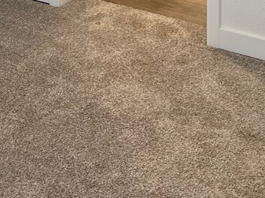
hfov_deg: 16.7
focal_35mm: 118
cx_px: 144
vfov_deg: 11.9
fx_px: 902
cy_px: -103
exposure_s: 1/120
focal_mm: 5.7
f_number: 1.5
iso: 80
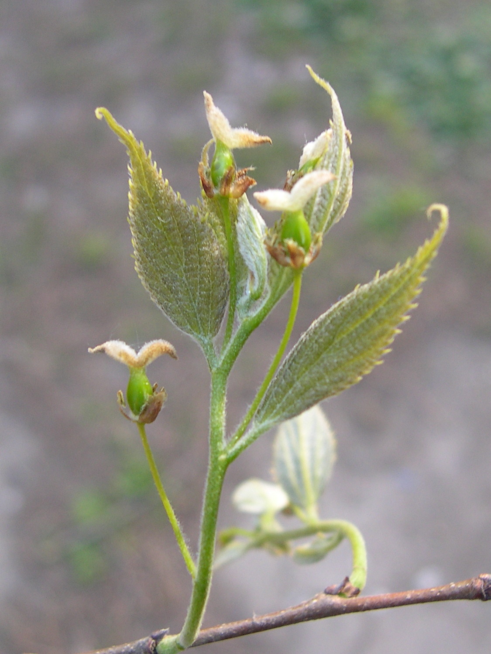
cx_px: 246
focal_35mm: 38
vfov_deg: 49.0
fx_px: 719
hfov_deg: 37.7
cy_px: 327
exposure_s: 1/80
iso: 100
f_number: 2.8
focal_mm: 8
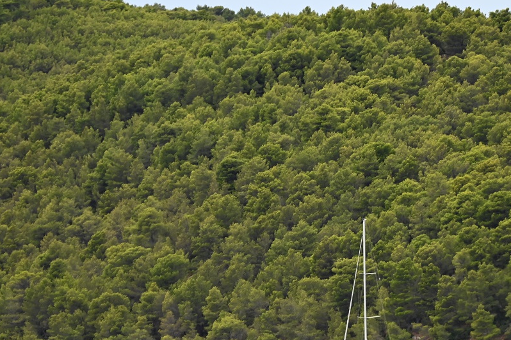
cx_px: 286
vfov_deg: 3.5
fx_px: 5550
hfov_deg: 5.3
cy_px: 220
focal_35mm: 391
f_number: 5.3
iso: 800
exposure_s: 1/500
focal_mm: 240
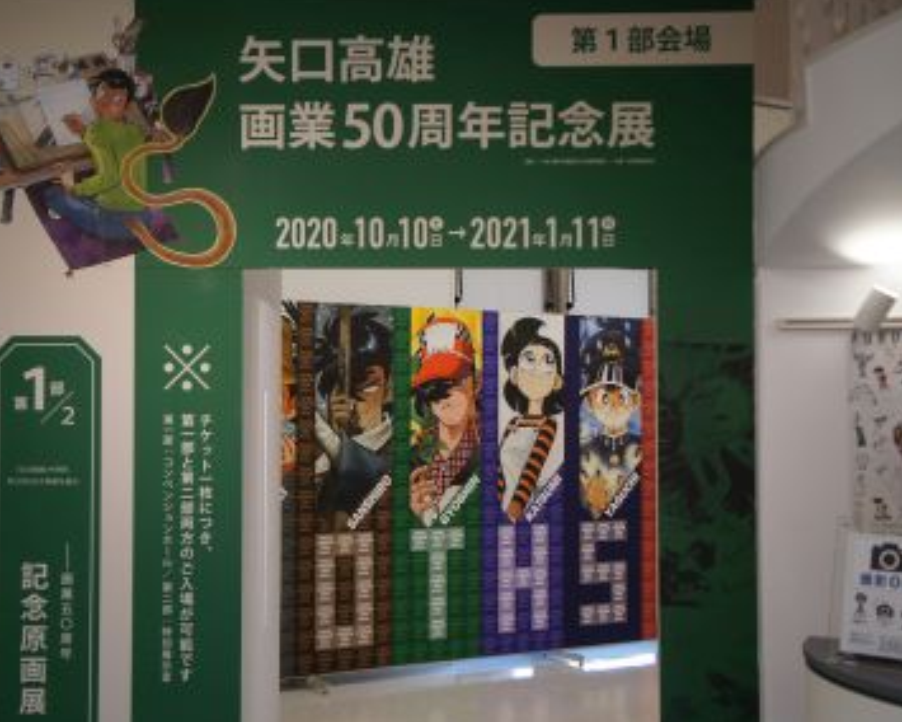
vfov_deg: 29.7
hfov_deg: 36.5
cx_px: 340
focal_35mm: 51
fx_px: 1361
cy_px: 370
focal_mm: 28
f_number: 4
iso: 640
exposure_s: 1/160
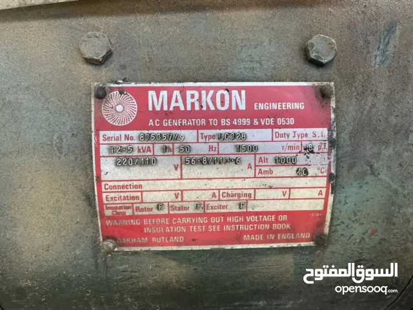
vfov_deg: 53.1
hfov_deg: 67.3
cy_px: 155
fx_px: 310
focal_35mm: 26
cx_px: 206
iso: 125
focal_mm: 4.2
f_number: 1.6
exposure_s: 1/105
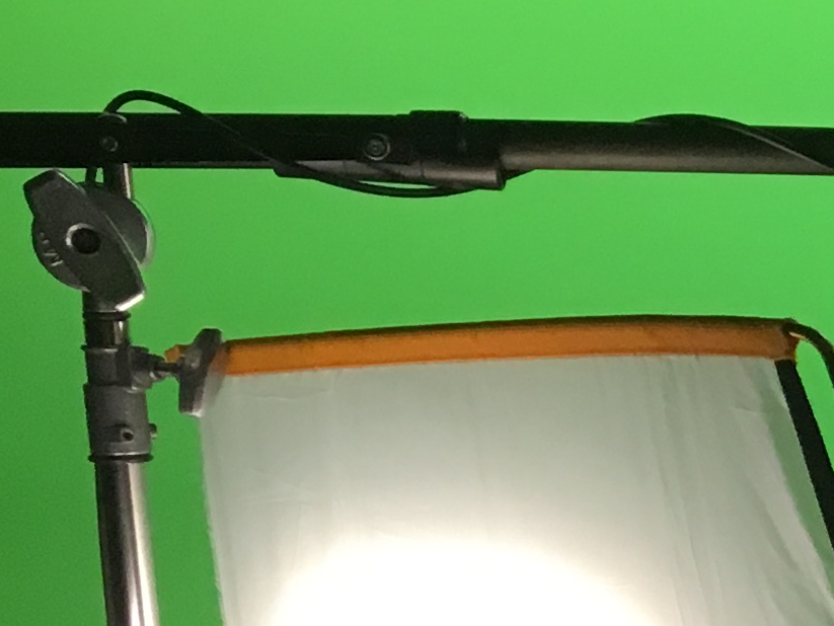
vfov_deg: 10.1
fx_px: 3423
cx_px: 2032
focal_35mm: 142
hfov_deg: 11.4
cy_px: 971
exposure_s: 1/30
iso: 40
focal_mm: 4.15
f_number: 2.2
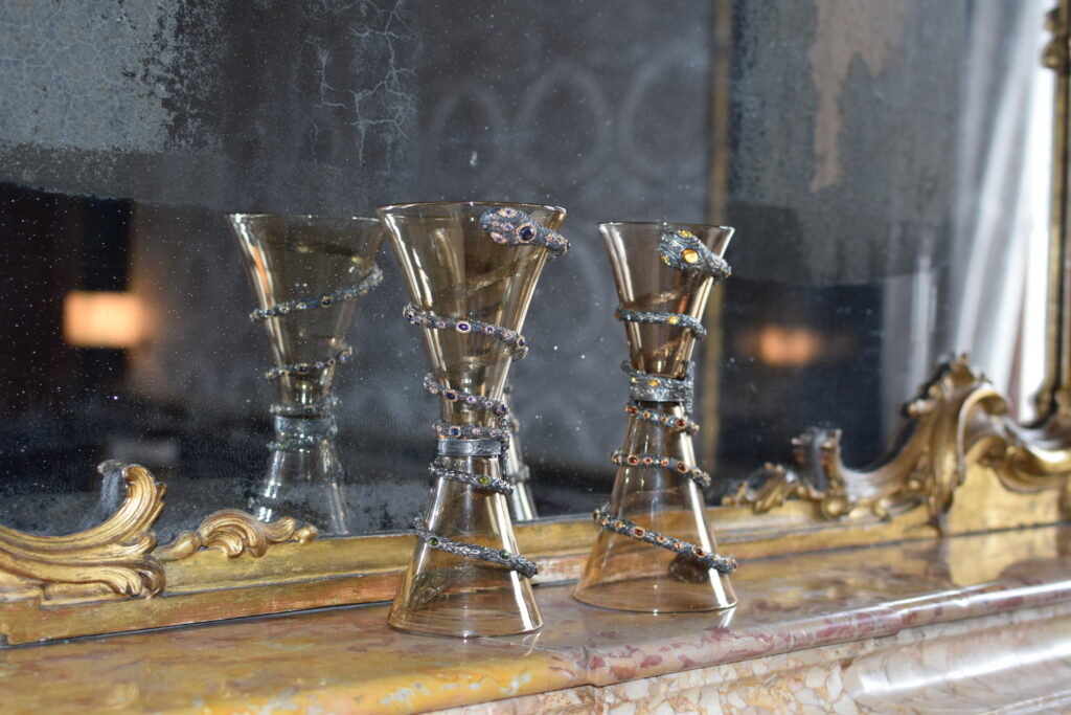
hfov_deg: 37.8
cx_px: 536
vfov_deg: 25.8
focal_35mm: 52
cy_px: 358
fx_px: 1562
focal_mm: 35
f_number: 3.2
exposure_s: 1/60
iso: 800
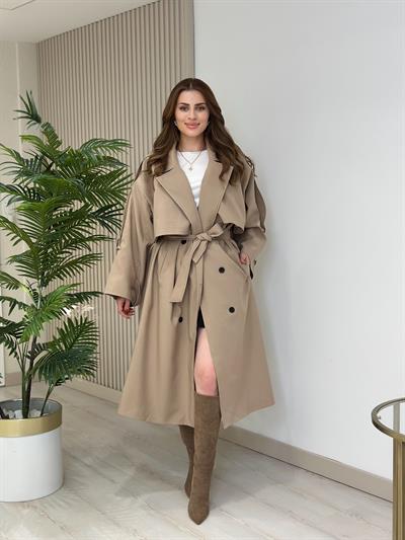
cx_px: 202
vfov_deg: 39.6
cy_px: 270
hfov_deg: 30.3
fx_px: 748
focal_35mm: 48
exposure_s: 1/229
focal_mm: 6.86
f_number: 1.78
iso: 80
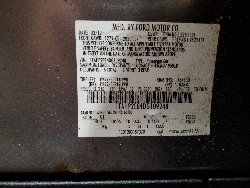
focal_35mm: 26
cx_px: 125
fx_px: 188
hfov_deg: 67.3
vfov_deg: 53.1
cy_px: 94
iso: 507
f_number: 1.5
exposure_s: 1/15
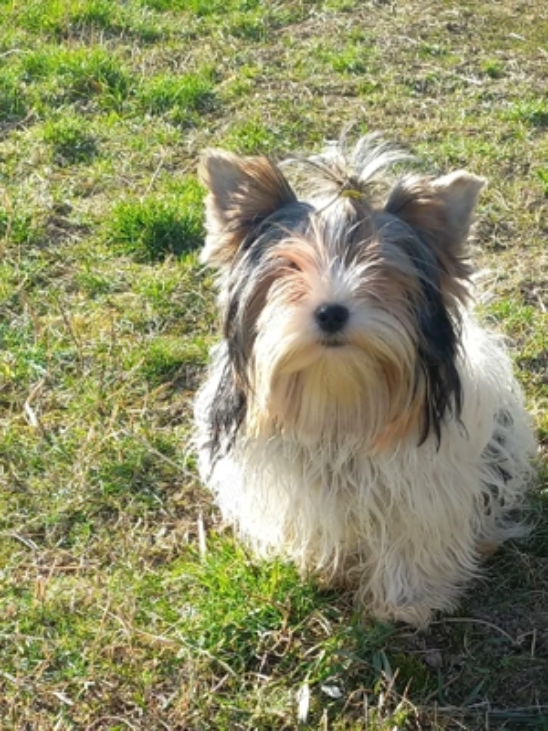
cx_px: 274
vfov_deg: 69.4
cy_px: 366
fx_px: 528
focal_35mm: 25
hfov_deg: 54.9
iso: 50
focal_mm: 4.65
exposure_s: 1/286
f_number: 1.8
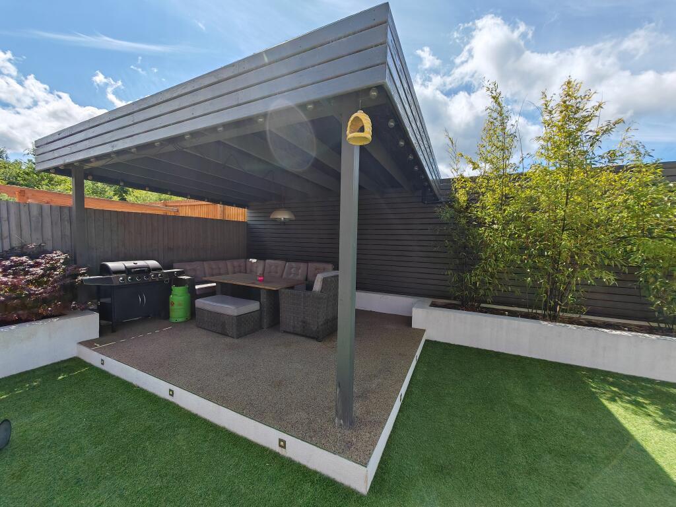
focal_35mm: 13
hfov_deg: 106.2
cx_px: 338
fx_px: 254
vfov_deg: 89.9
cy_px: 254
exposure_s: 1/700
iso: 50
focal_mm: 1.82
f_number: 2
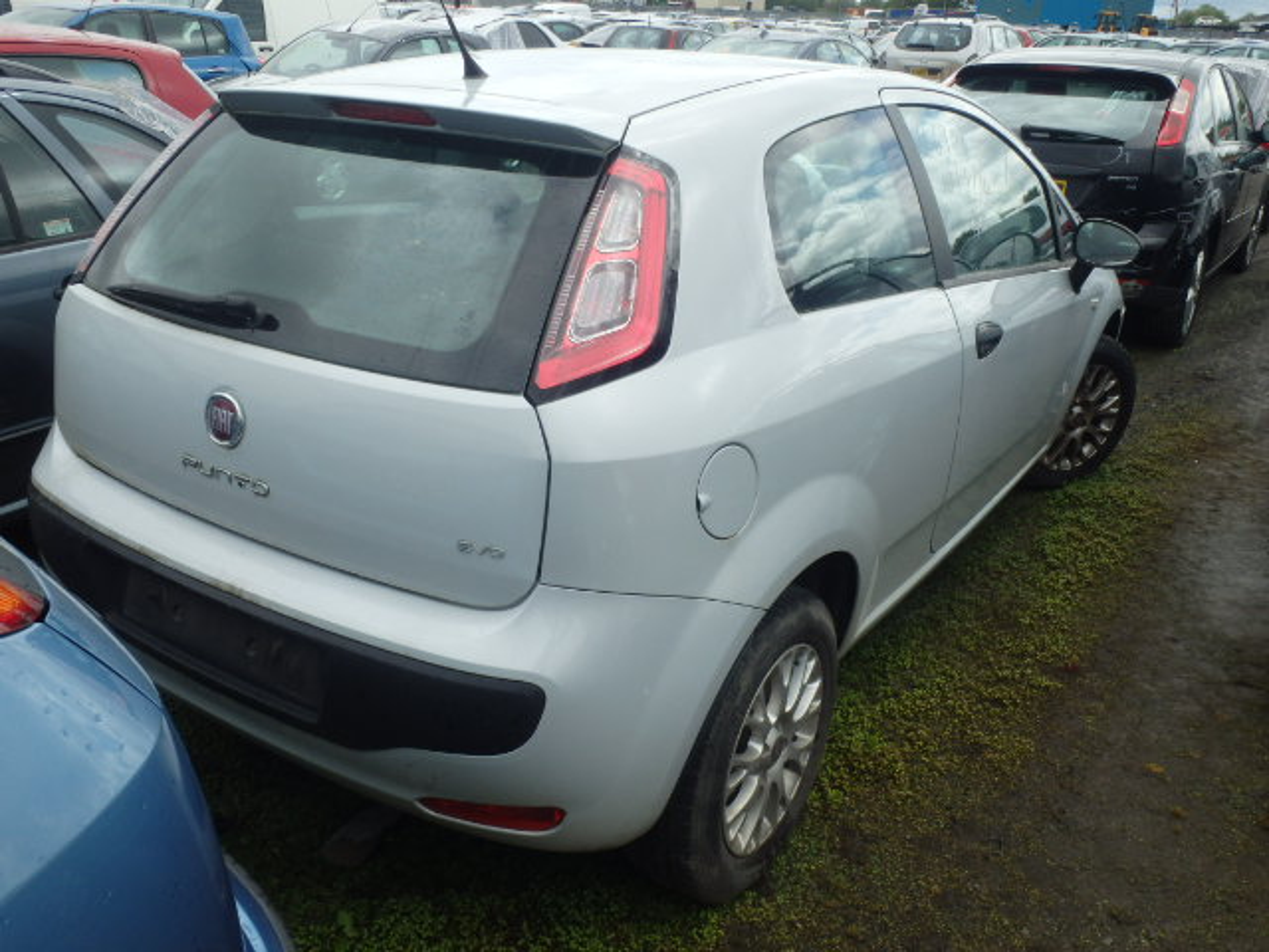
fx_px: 1100
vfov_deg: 46.8
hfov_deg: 60.0
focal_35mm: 30
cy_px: 476
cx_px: 634
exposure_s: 1/500
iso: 125
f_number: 4.1
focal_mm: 5.4
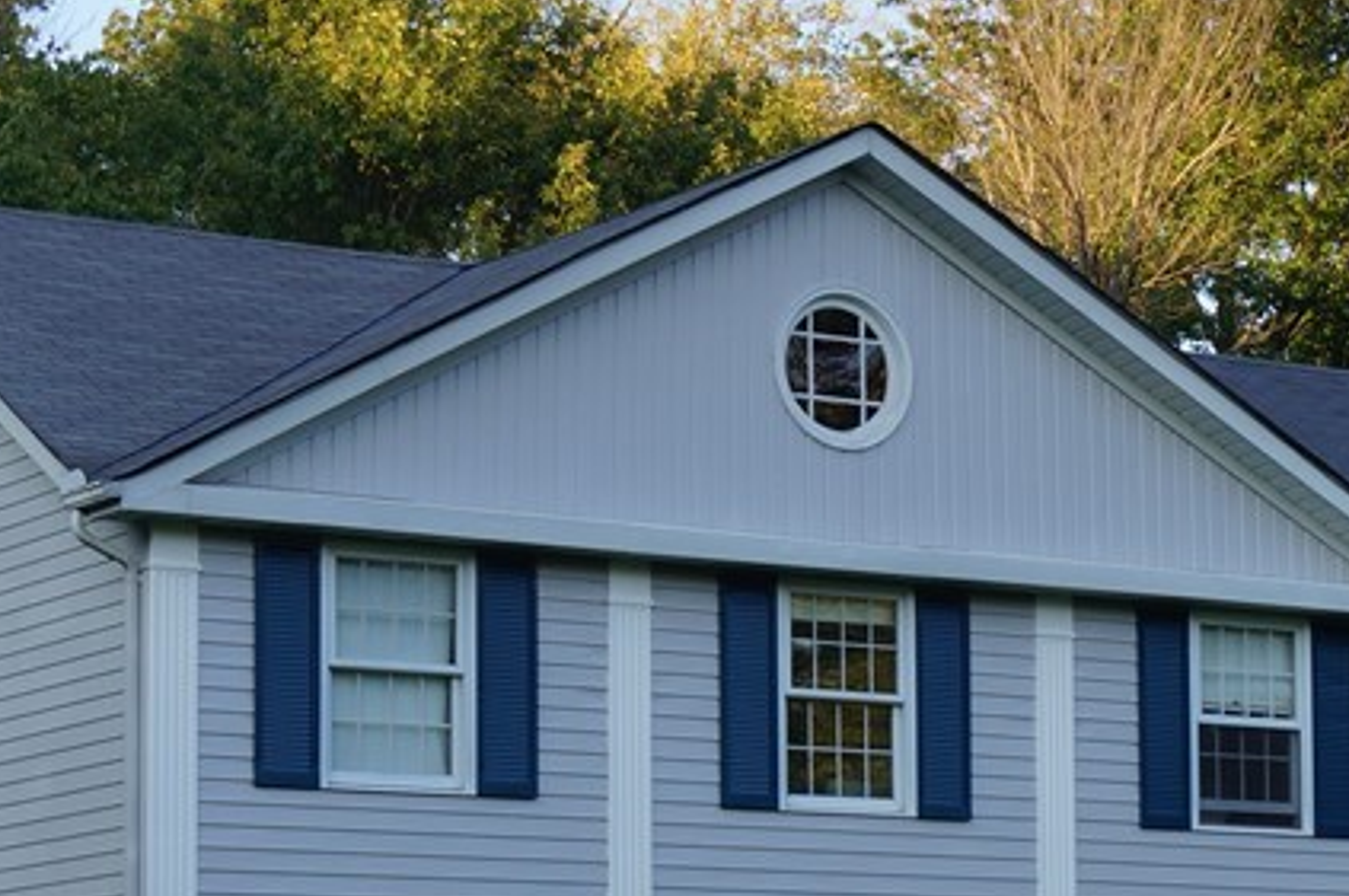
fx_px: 4042
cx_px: 713
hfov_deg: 18.9
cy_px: 829
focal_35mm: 108
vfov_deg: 12.5
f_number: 7.1
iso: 100
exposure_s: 1/80
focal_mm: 28
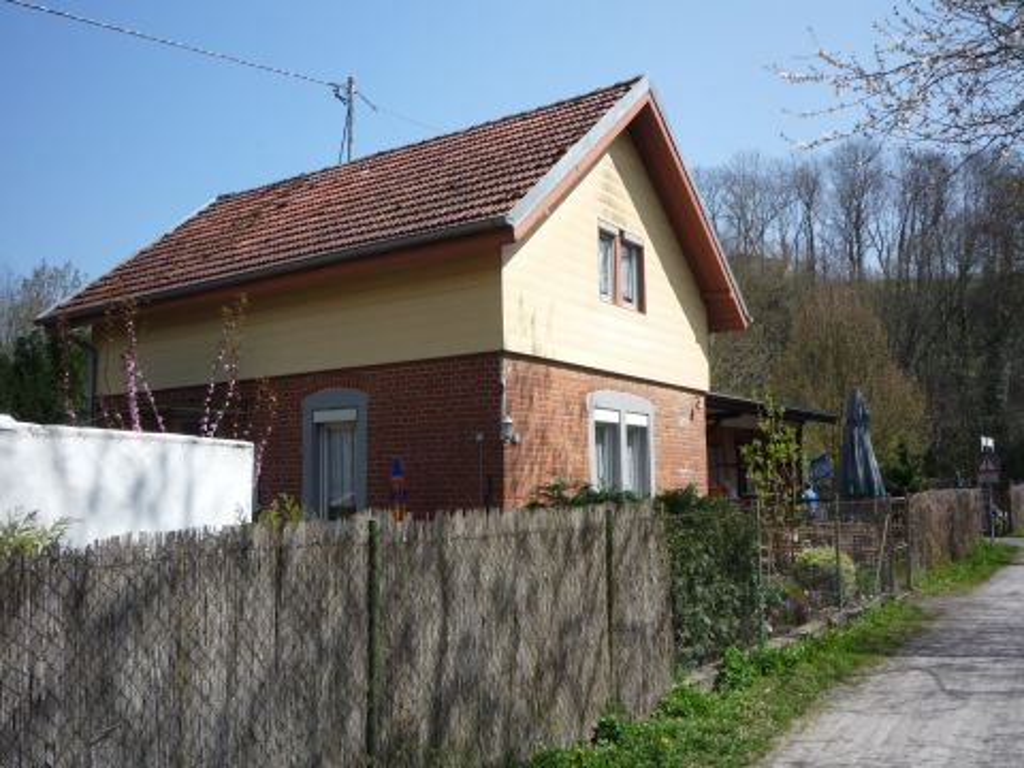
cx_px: 512
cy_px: 384
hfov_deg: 56.8
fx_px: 947
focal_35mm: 32
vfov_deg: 44.2
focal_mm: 5.2
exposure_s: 1/400
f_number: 5
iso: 100
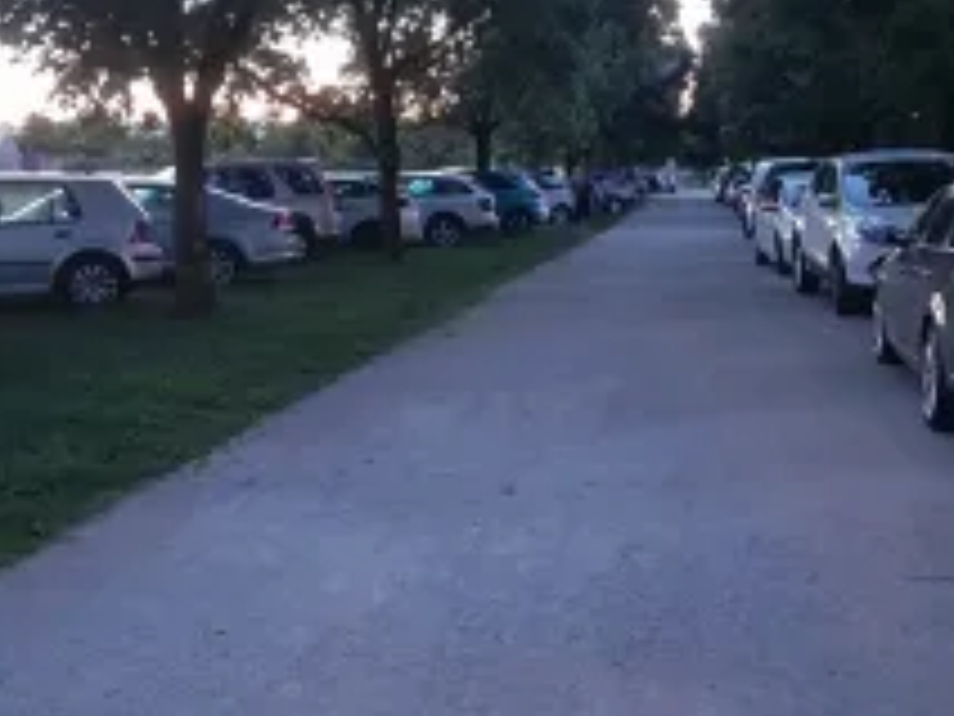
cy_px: 311
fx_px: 1350
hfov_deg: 38.9
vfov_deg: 29.6
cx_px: 482
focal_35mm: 49
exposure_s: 1/4
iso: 1600
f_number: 1.8
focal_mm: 4
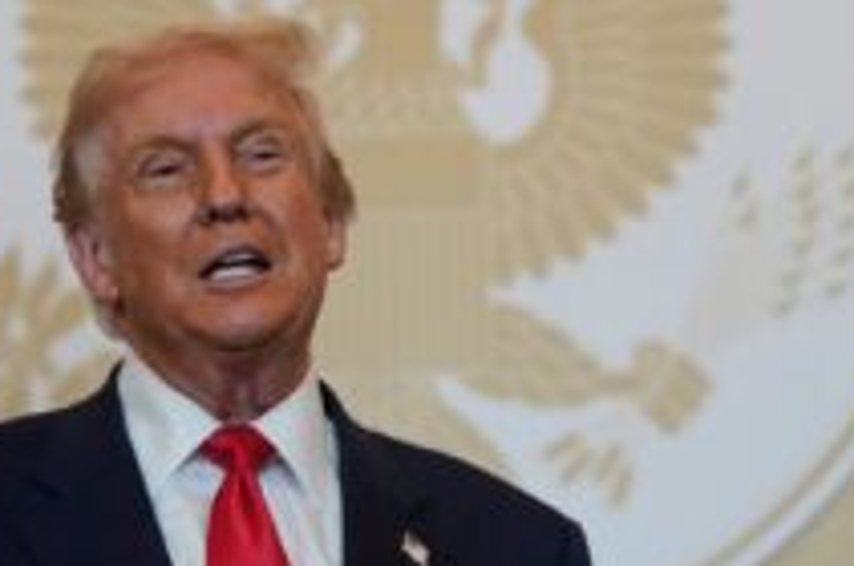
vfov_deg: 4.1
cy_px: 109
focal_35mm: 337
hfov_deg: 6.1
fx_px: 7982
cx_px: 401
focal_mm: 113
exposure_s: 1/400
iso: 1250
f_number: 2.8
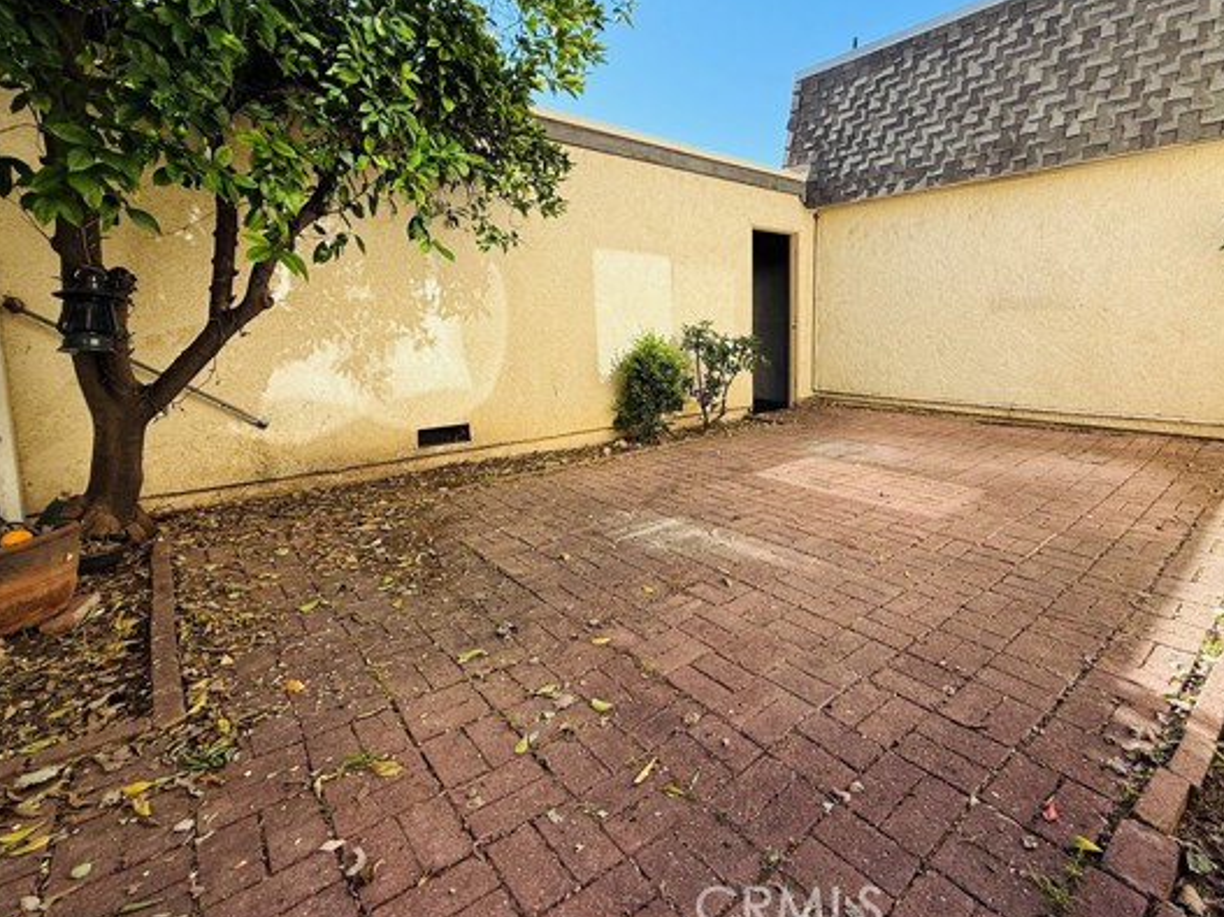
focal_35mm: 17
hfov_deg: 90.2
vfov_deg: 74.2
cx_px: 718
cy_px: 383
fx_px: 601
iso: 50
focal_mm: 2.22
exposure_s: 1/770
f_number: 2.2
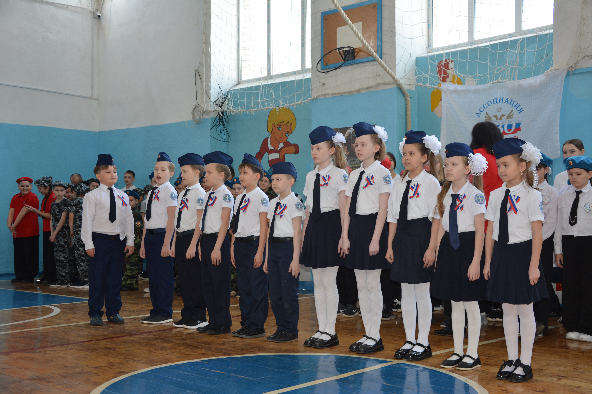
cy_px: 197
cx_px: 296
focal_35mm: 45
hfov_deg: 43.6
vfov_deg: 29.9
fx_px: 740
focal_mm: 30
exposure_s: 1/80
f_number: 4.2
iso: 400
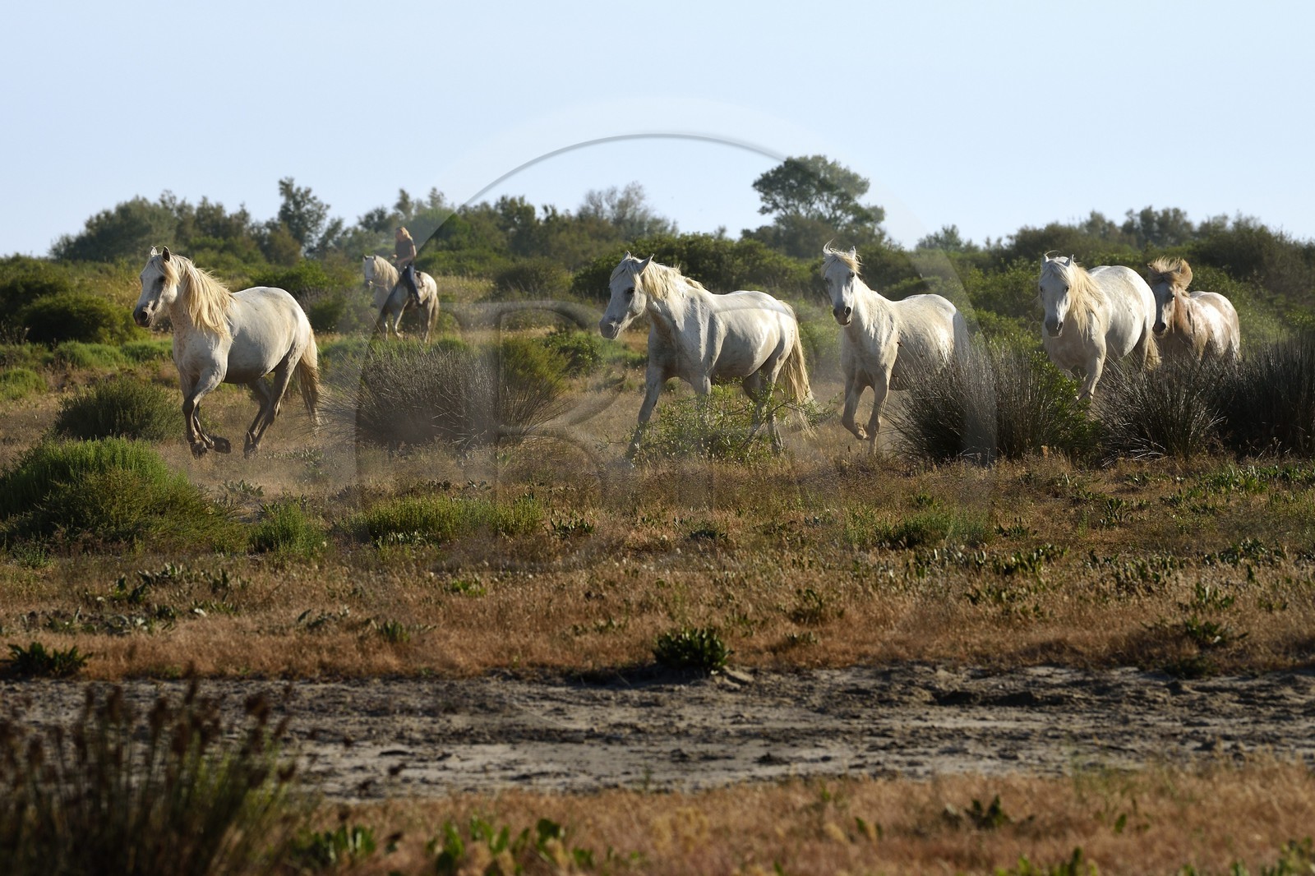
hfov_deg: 10.3
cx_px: 658
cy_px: 438
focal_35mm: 200
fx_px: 7304
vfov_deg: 6.9
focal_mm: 200
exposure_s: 1/640
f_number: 9
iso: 200
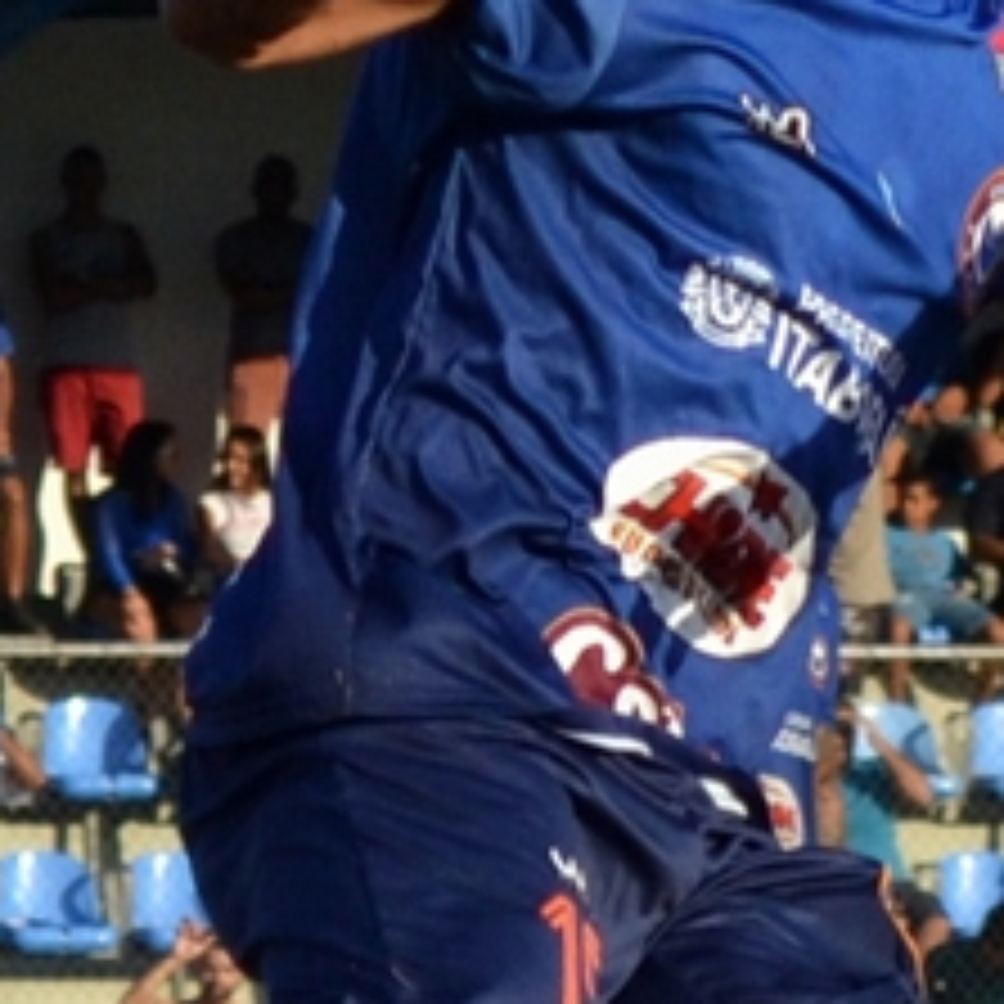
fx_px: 10333
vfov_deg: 5.6
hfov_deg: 5.5
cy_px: 777
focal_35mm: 315
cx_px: 1549
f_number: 5.6
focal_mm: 55
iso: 400
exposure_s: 1/1000
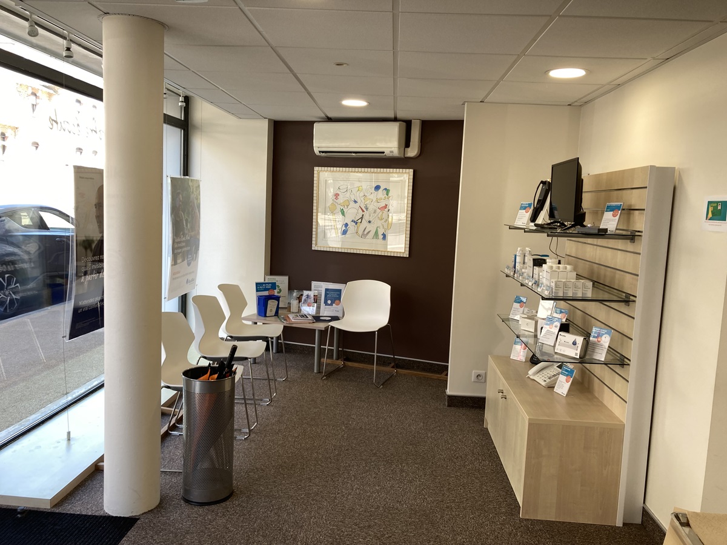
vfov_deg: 49.7
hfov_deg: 63.4
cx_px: 364
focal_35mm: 28
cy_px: 272
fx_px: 588
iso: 25
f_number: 1.8
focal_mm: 3.99
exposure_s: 1/100
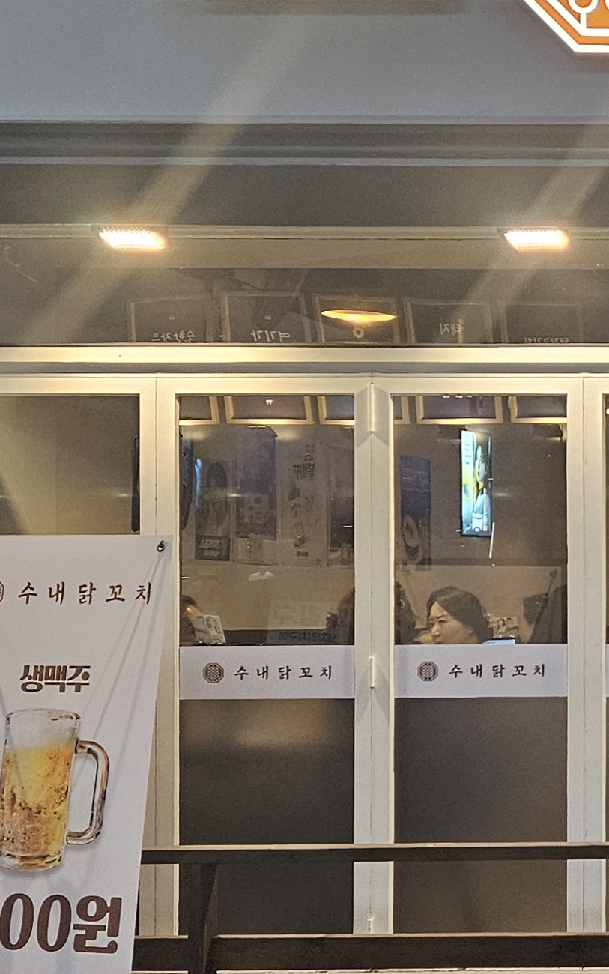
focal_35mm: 75
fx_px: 1991
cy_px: 611
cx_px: 1150
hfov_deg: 14.8
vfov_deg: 27.4
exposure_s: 1/120
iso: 250
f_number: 1.8
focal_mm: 5.4
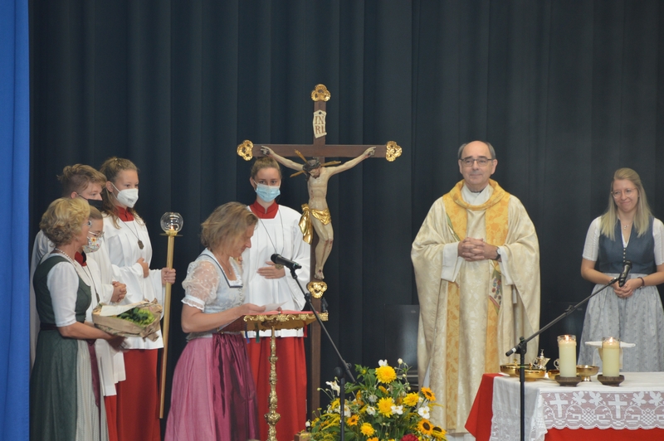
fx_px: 5529
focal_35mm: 300
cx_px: 332
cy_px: 220
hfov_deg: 6.9
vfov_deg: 4.6
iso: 400
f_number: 6.3
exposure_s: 1/25
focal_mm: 200
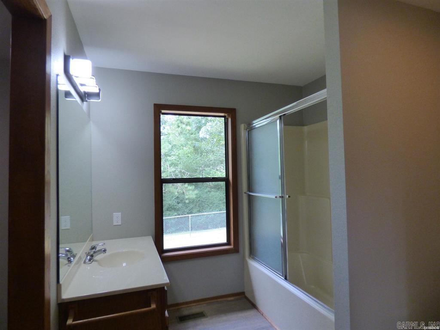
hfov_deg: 81.7
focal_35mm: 20
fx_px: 254
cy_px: 165
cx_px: 220
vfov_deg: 66.0
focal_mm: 3.58
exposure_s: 1/100
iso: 320
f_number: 2.8
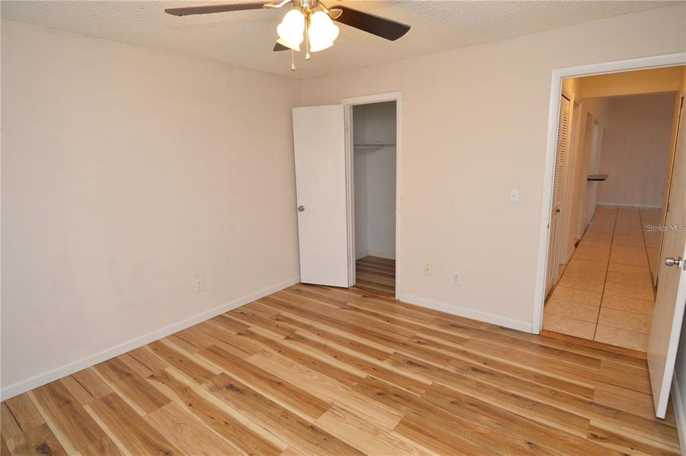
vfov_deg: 67.2
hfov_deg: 90.1
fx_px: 343
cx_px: 343
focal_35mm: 18
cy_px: 228
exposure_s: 1/60
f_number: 4
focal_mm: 12
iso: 560
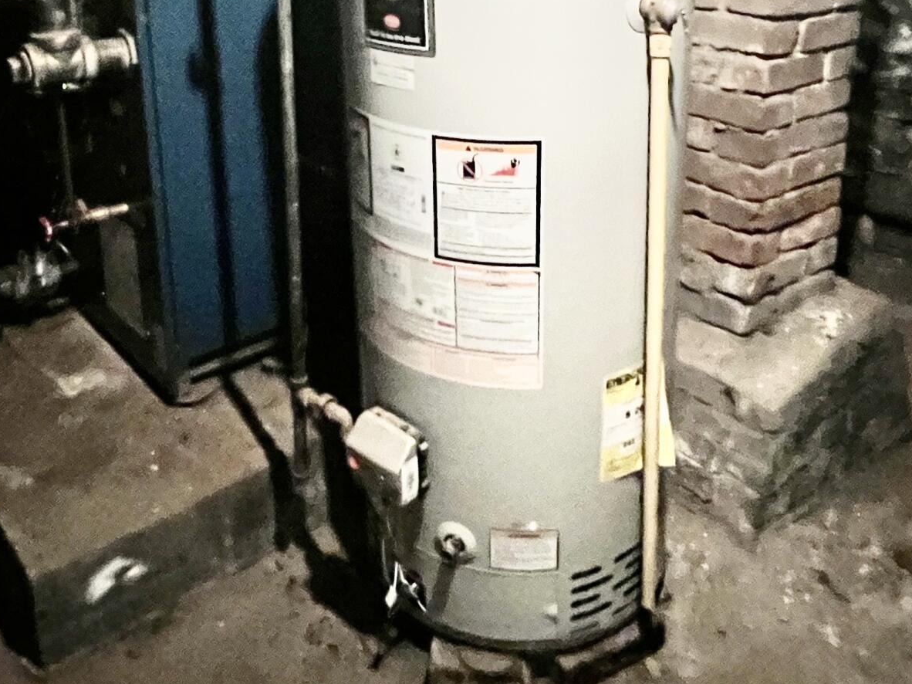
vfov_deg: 40.4
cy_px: 98
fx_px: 869
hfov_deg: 55.3
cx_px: 433
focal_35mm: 33
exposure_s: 1/30
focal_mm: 1.57
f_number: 1.8
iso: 1000
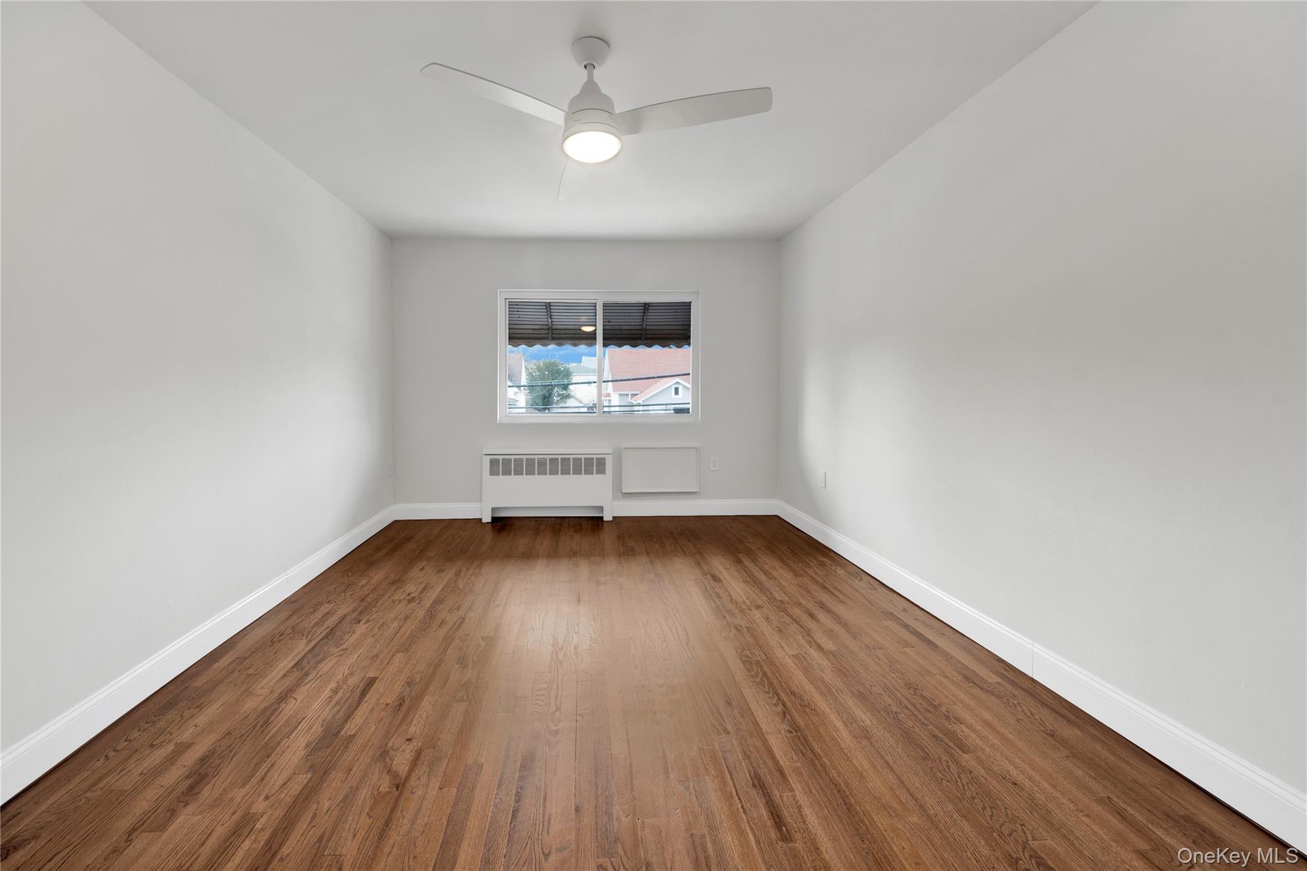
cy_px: 436
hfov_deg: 112.6
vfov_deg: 90.0
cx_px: 654
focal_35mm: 12
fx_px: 436
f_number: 9
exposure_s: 1/4
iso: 100
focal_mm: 8
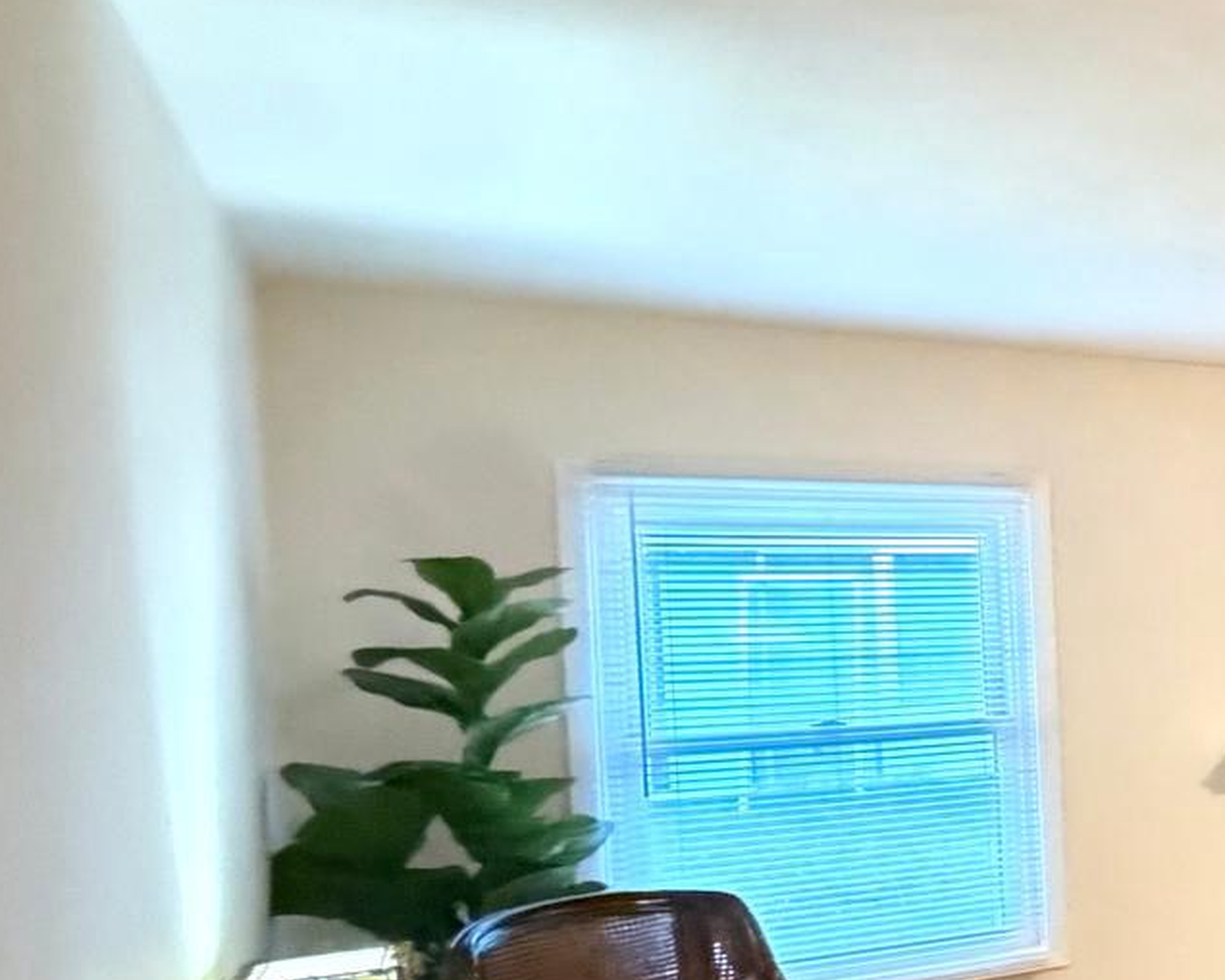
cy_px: 637
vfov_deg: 33.9
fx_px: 1595
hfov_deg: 26.6
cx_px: 1930
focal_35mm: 44
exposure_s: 1/30
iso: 2000
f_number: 2.2
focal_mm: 2.22
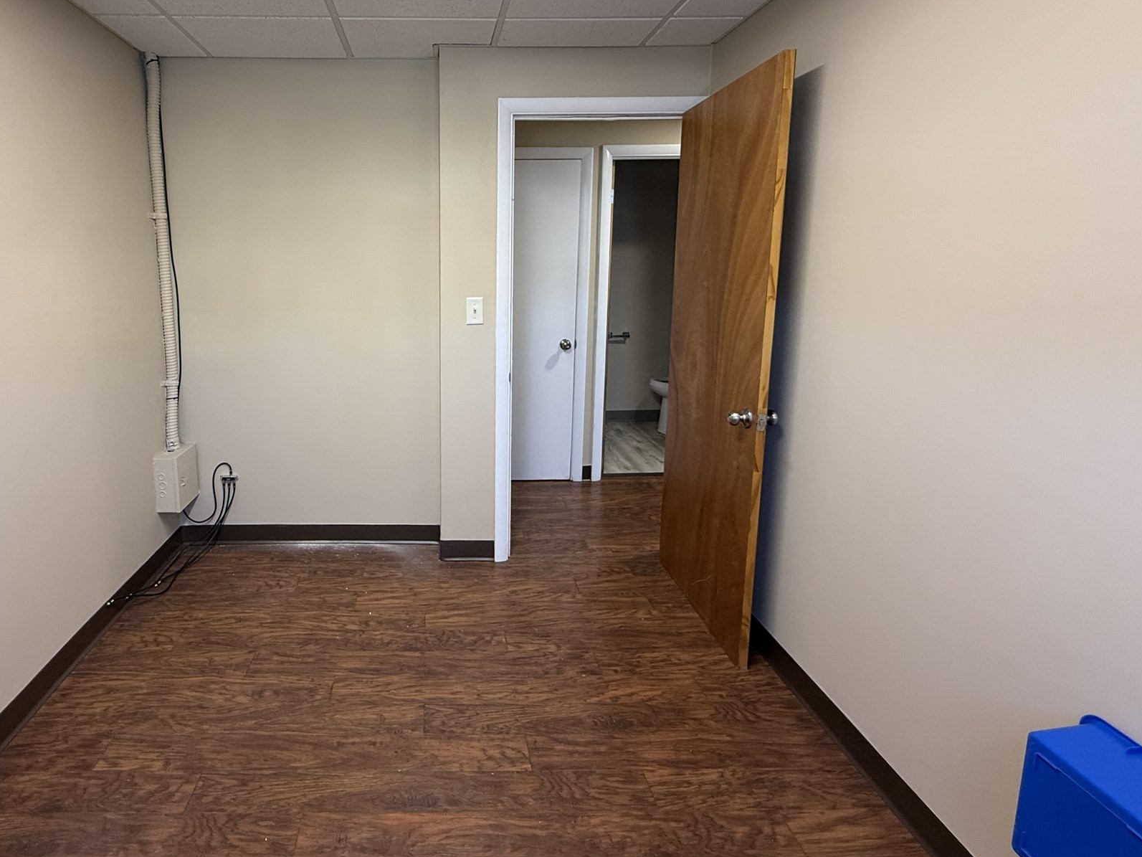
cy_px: 349
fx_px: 594
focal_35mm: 18
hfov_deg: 86.3
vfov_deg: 71.0
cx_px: 442
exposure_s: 1/61
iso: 200
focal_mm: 2.22
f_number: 2.2
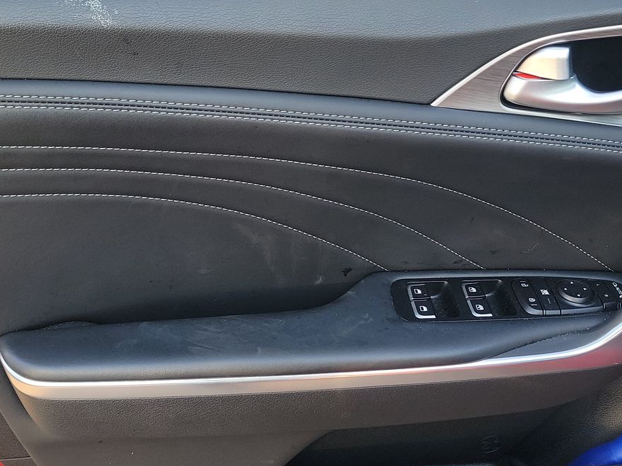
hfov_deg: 42.9
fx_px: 791
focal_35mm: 44
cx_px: 328
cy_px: 201
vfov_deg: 32.8
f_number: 1.8
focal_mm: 6.7
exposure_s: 1/59
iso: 76
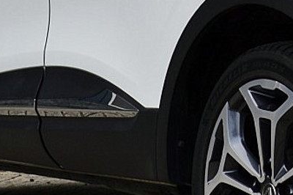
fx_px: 1817
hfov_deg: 9.1
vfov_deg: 6.1
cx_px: 391
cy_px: -39
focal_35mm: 223
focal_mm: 31
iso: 400
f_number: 8
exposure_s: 1/80
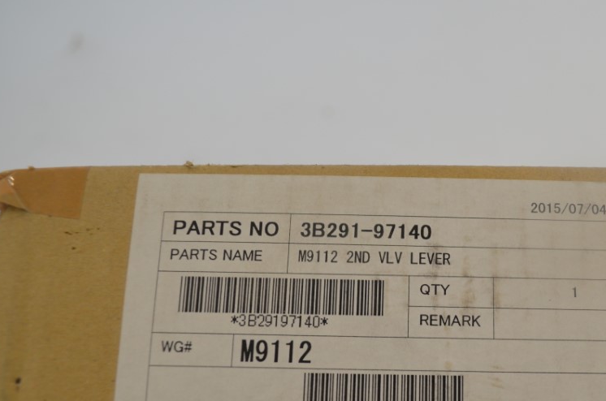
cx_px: 434
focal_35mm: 42
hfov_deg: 45.3
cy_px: 284
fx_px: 705
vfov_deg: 31.4
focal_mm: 18
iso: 400
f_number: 5.6
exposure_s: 1/125
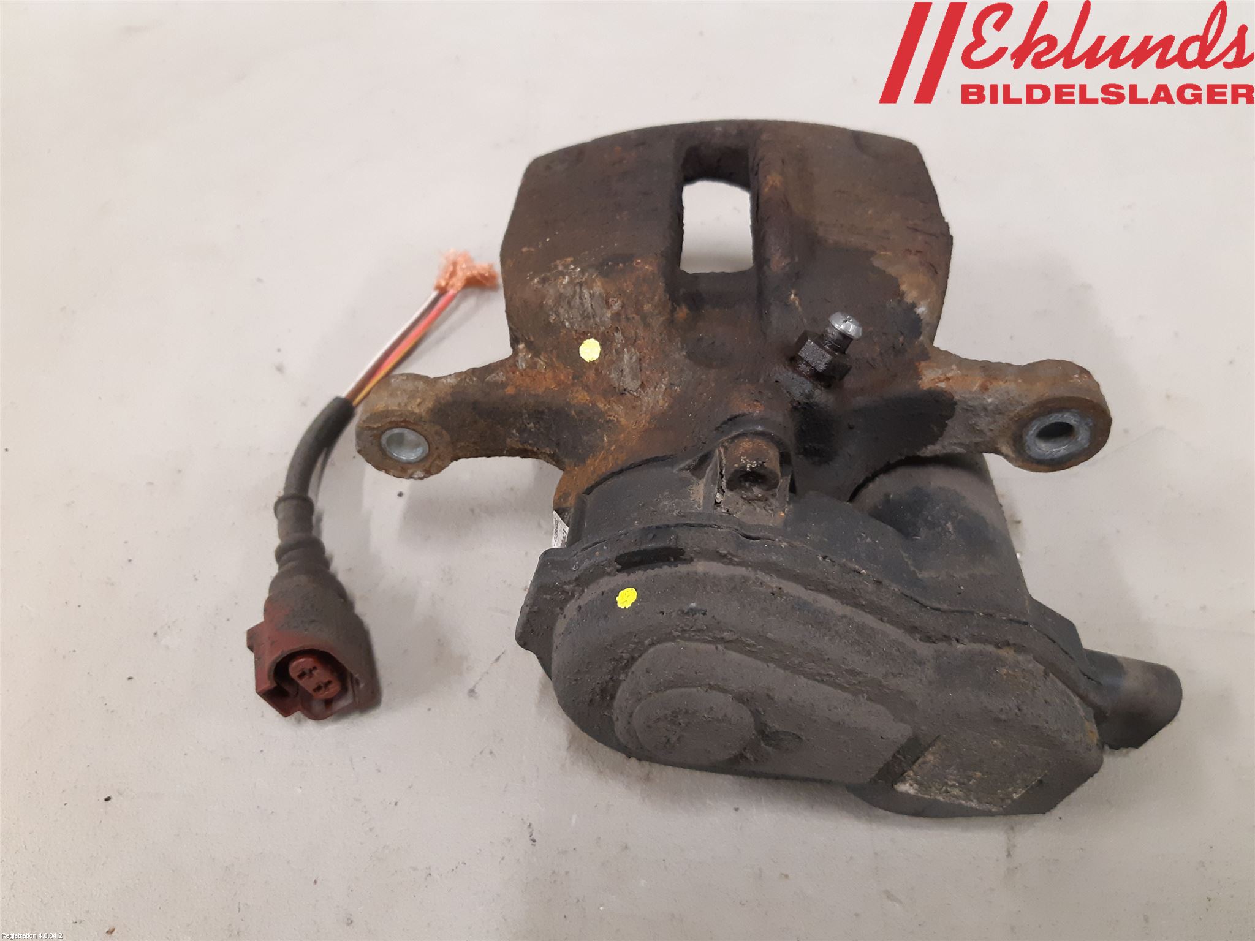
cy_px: 470
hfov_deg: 67.3
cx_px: 628
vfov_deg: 53.1
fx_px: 943
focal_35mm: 26
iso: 320
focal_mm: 3.93
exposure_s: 1/50
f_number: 1.7
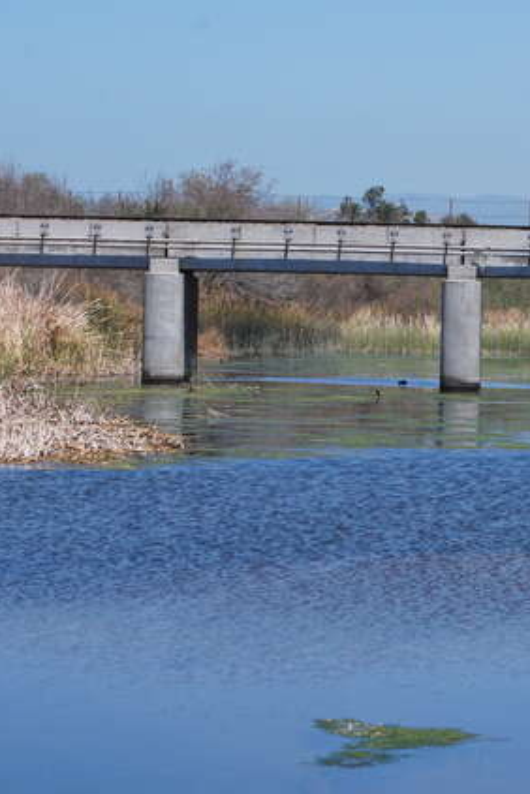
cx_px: 626
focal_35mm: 150
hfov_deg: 9.0
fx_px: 3310
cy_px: 405
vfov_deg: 13.7
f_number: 11
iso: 400
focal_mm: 55
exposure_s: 1/500
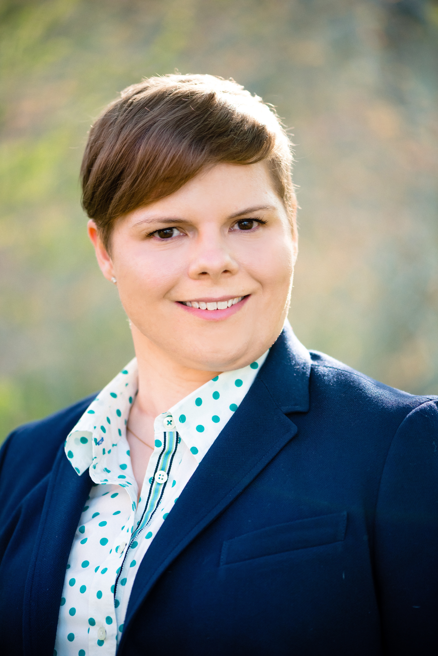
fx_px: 1914
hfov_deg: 13.1
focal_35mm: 105
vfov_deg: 19.4
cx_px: 219
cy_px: 328
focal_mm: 105
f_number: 3
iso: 400
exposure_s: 1/1000
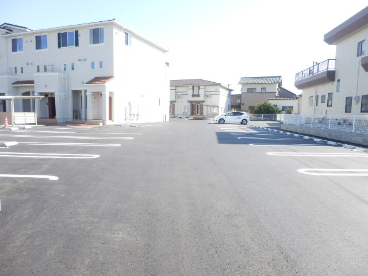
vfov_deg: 56.8
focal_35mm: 24
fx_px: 255
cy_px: 138
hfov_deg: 71.6
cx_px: 184
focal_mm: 4.2
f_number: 3
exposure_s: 1/320
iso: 80
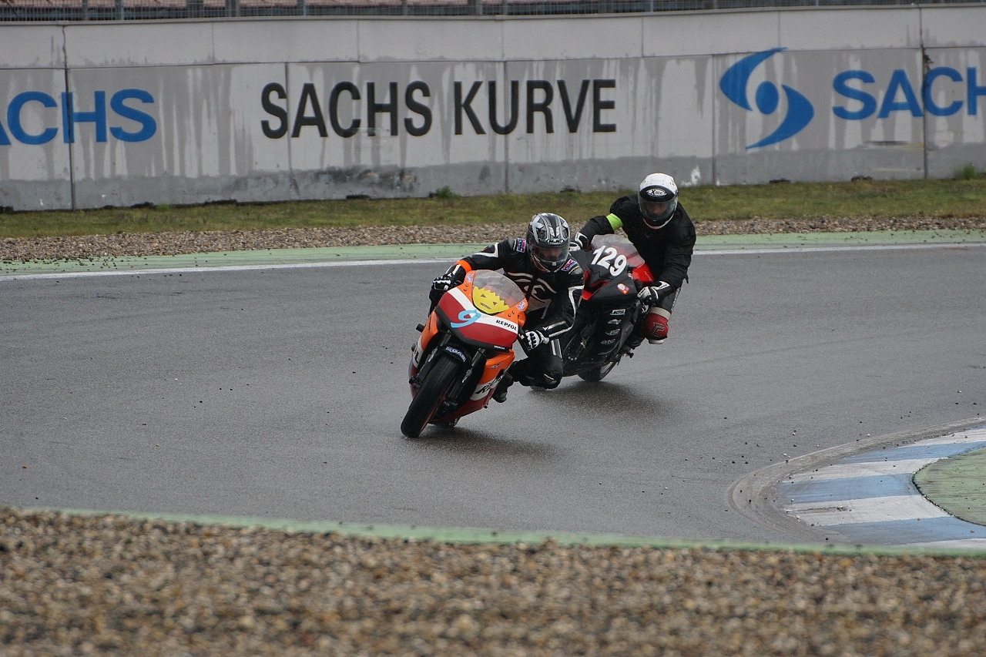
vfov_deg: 3.1
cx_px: 493
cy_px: 328
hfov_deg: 4.6
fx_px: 12323
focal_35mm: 450
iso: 400
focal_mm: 300
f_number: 6.3
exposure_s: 1/800
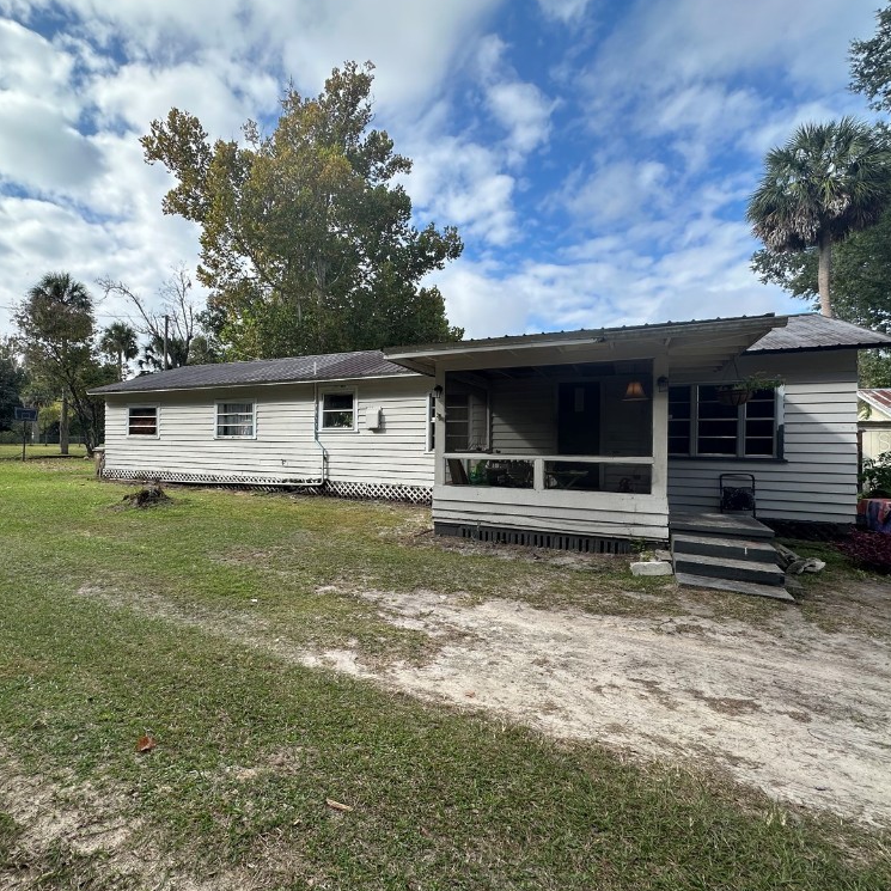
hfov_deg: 83.4
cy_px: 441
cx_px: 378
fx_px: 495
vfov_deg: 84.0
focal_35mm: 17
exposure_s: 1/842
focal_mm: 2.22
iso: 50
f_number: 2.2
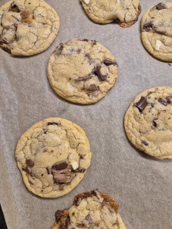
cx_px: 86
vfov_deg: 73.9
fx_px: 152
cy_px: 114
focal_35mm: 23
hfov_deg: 58.9
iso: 160
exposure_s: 1/100
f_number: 1.8
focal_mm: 5.4
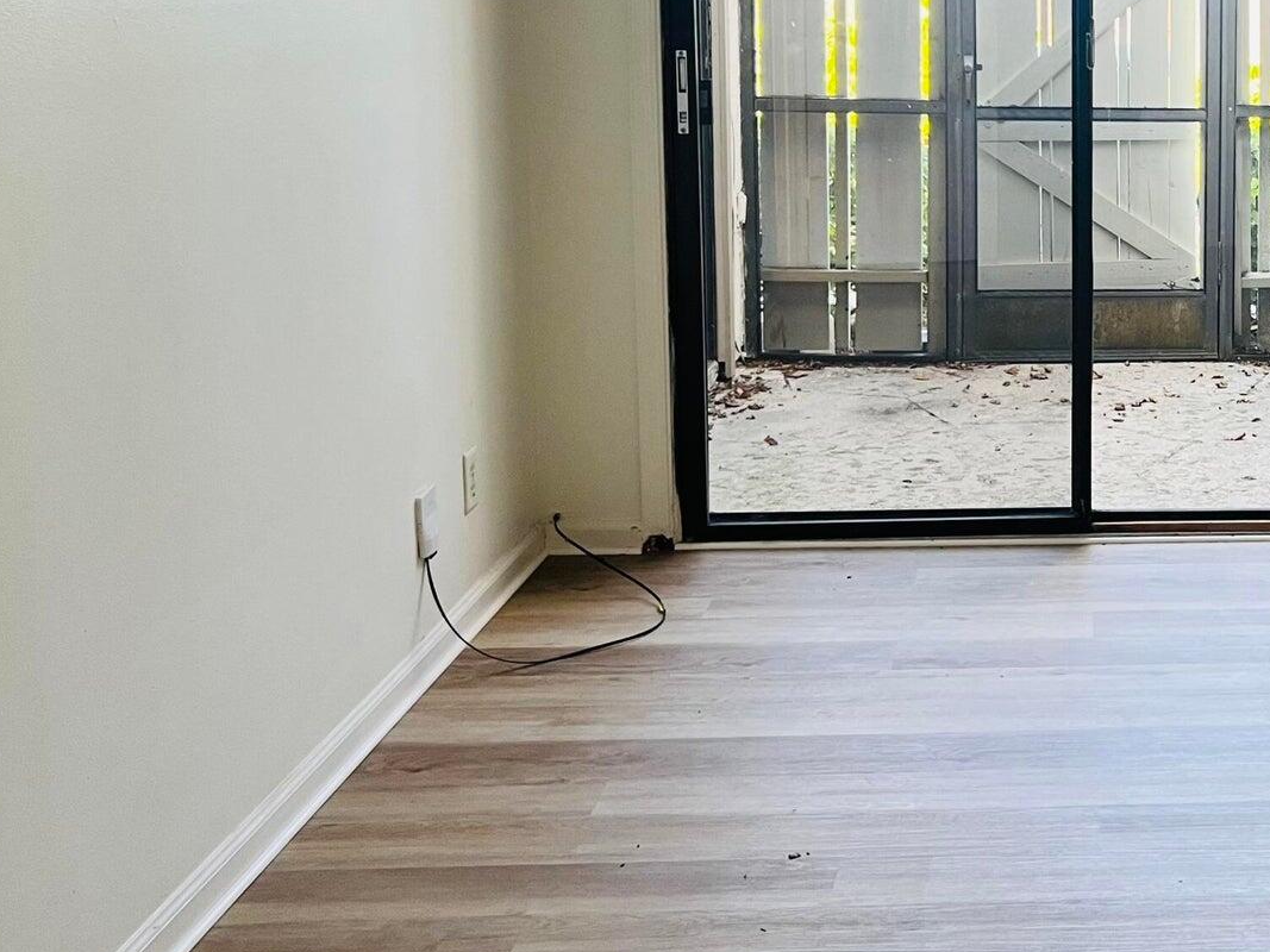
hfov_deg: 34.1
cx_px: 1215
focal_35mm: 52
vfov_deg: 27.4
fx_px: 1908
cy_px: 165
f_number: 1.5
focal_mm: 5.7
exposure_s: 1/60
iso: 125
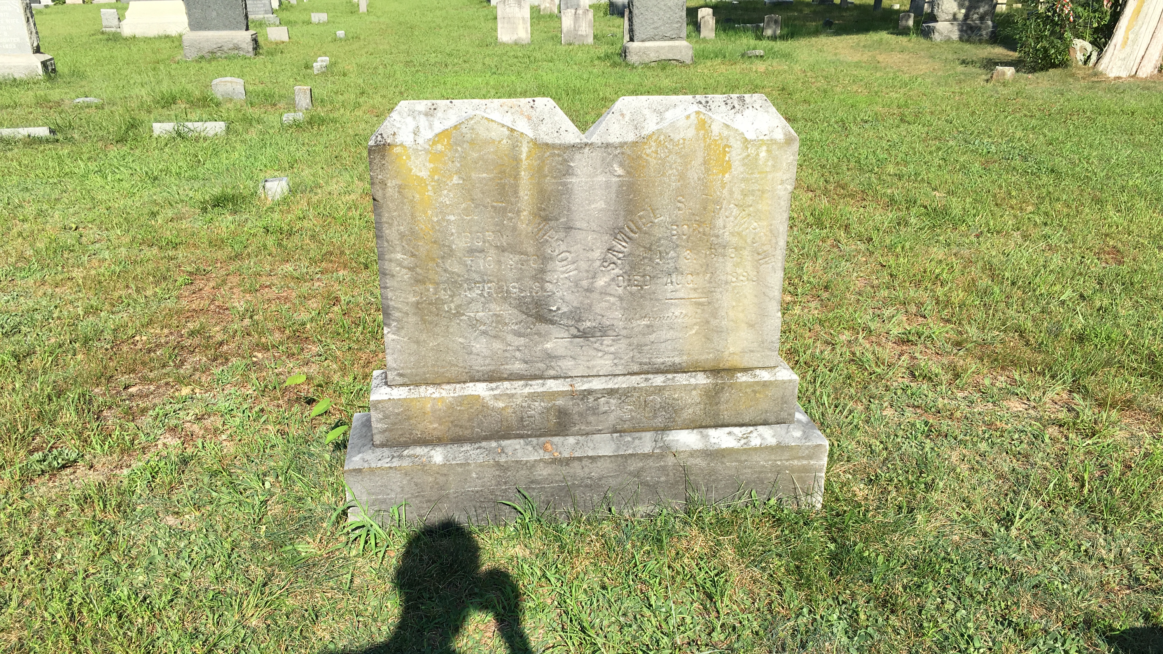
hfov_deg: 61.0
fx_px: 987
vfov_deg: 36.3
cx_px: 576
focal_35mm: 32
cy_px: 437
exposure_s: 1/999
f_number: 2.2
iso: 25
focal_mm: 4.15
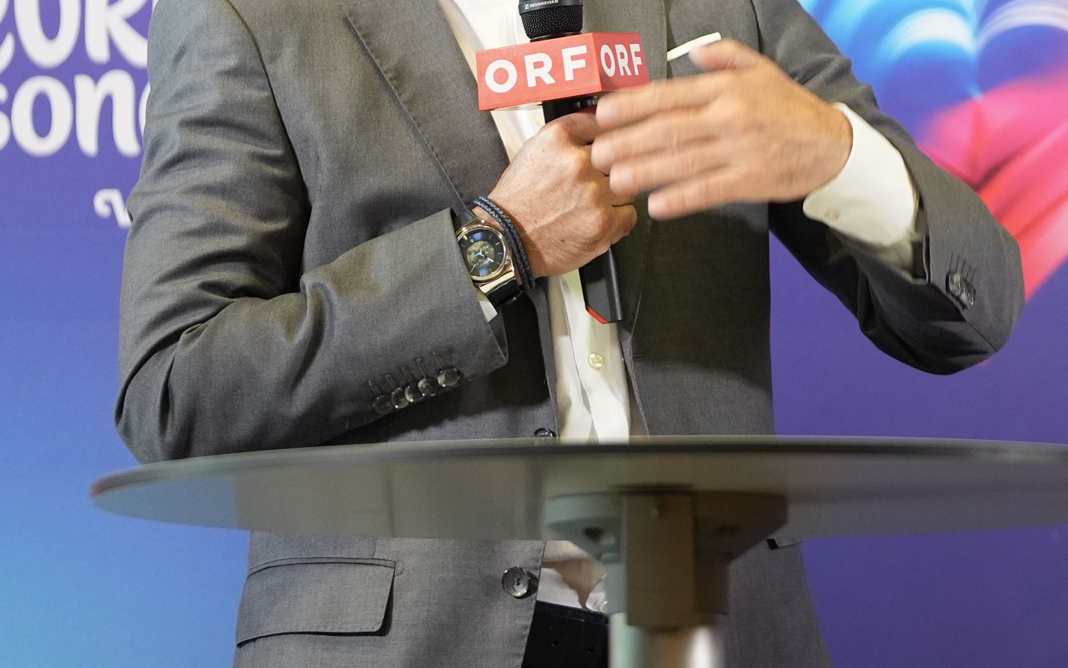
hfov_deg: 7.7
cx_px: 961
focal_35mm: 272
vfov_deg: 4.8
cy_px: 10
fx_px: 7917
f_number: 2.8
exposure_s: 1/160
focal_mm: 127
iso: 2500
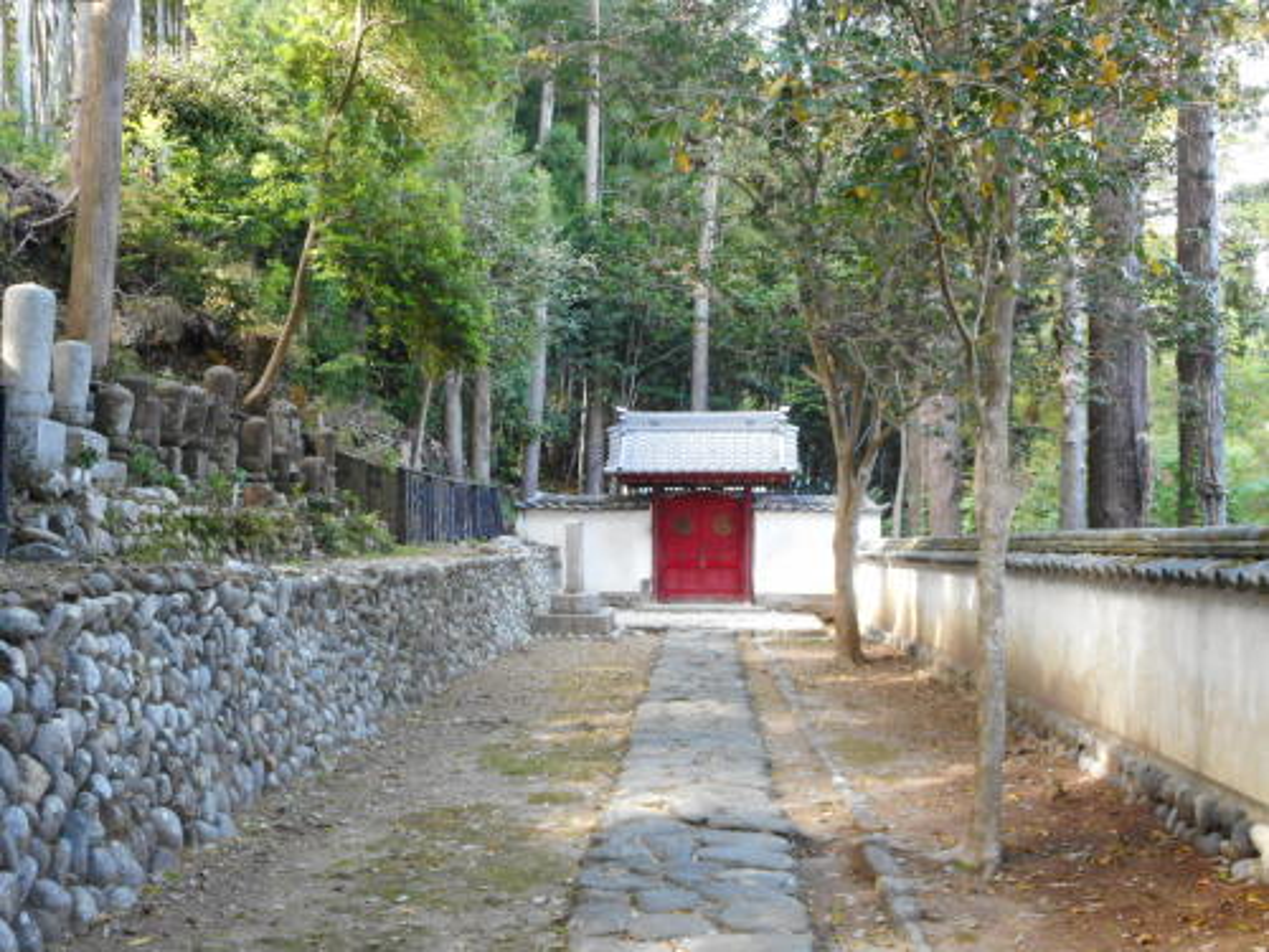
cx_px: 634
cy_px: 476
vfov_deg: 36.8
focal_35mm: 39
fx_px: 1430
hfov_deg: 47.9
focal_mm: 6.9
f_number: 4.5
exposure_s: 1/30
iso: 400
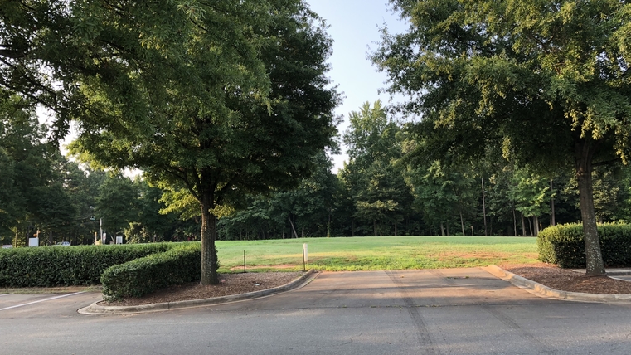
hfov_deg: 62.6
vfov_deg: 37.7
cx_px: 311
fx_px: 519
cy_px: 159
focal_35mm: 31
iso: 20
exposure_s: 1/122
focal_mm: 3.99
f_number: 1.8
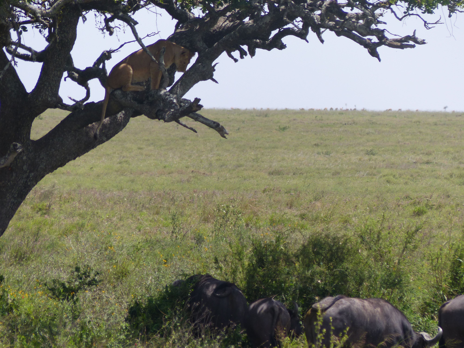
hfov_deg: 3.3
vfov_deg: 2.5
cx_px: 232
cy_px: 174
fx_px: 7962
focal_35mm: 594
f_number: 4
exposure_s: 1/800
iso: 100
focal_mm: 107
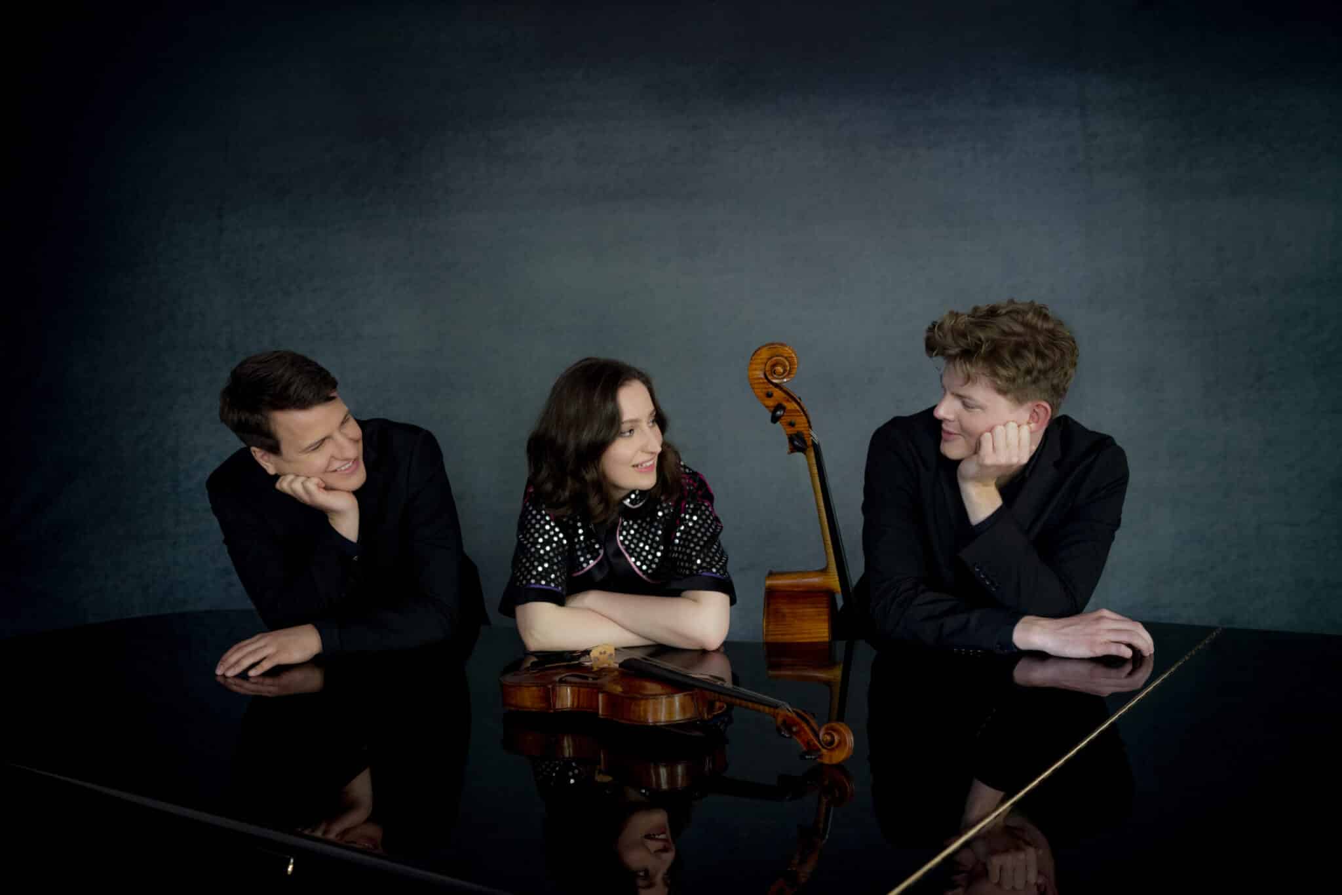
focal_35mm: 35
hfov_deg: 54.4
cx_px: 671
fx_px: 1305
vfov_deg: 37.9
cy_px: 448
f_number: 4.5
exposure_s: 1/25
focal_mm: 35
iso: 2000
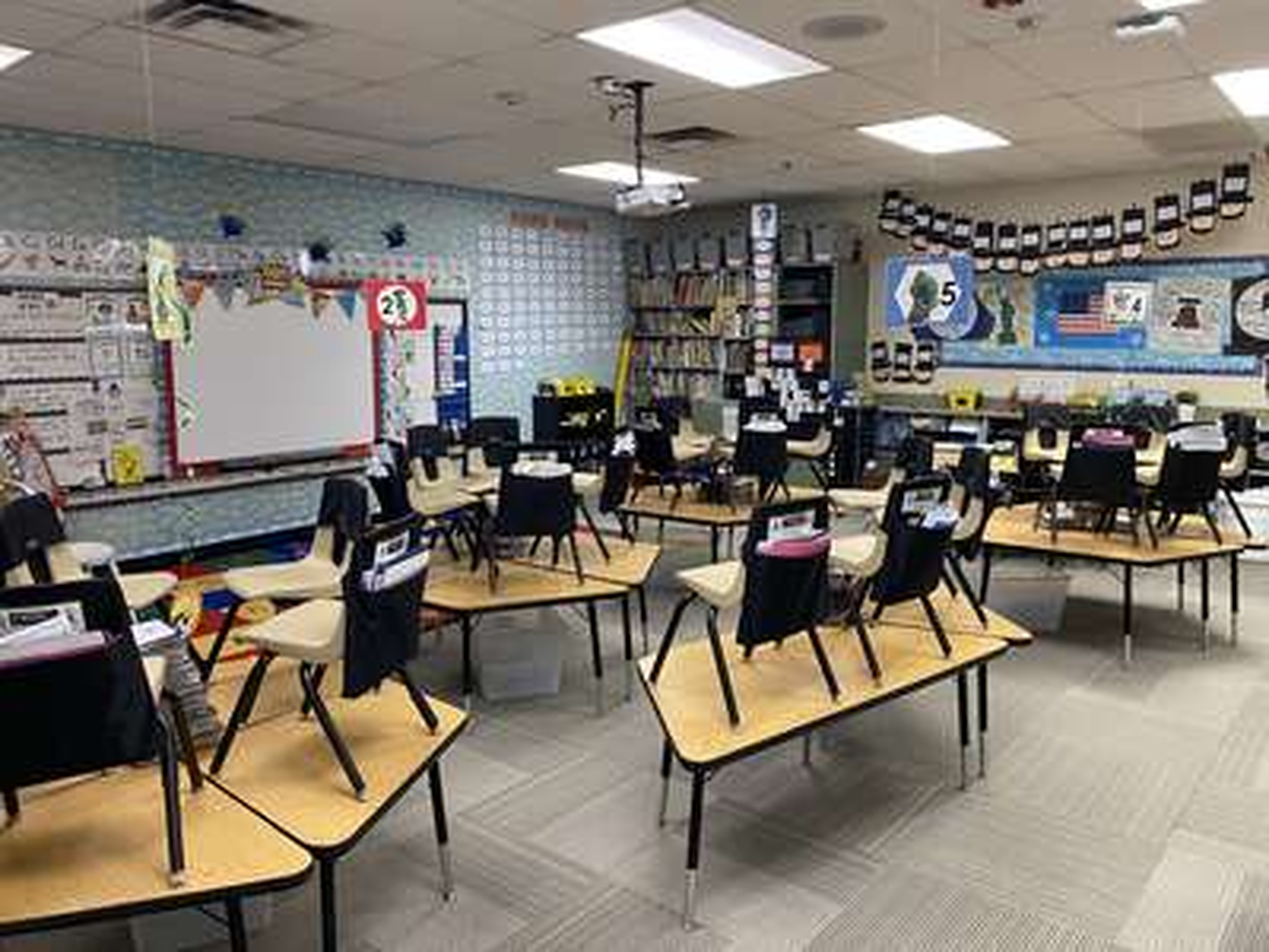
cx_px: 634
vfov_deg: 53.1
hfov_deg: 67.3
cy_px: 476
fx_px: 953
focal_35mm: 26
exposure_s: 1/60
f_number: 1.8
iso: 250
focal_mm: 4.25
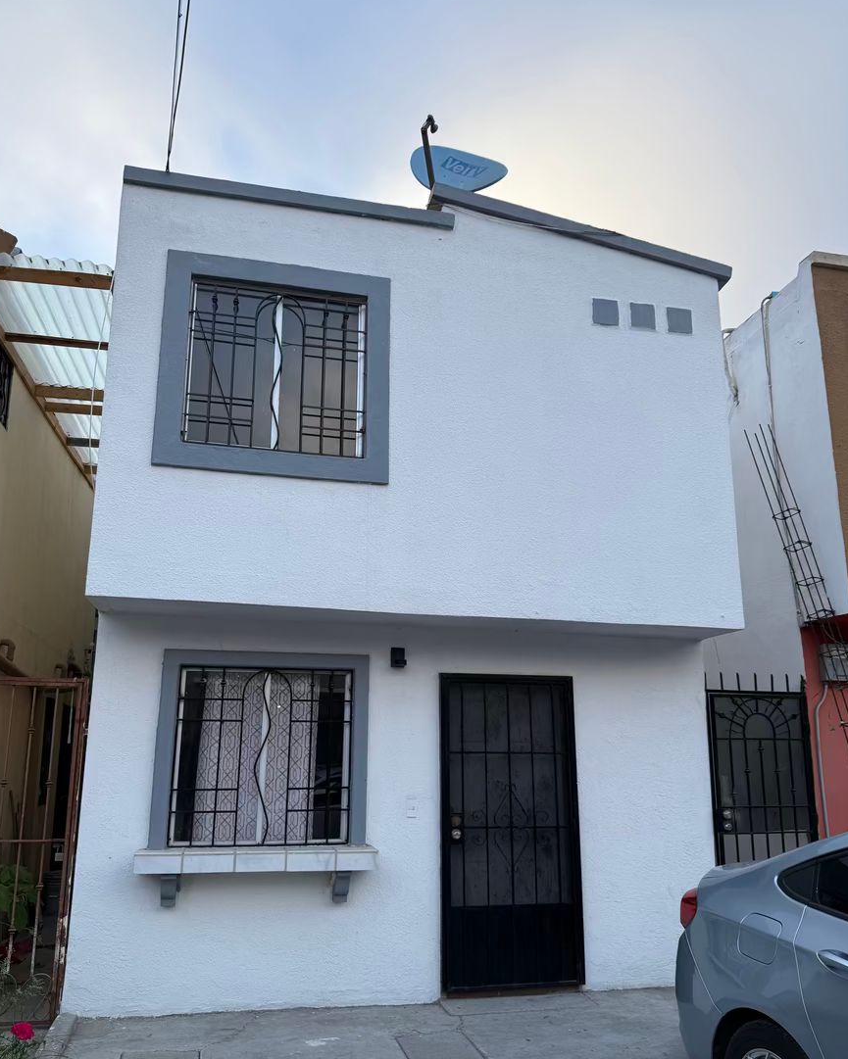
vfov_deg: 65.9
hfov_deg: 54.9
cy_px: 581
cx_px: 414
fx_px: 816
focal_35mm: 26
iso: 80
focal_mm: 6.76
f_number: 1.78
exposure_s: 1/643
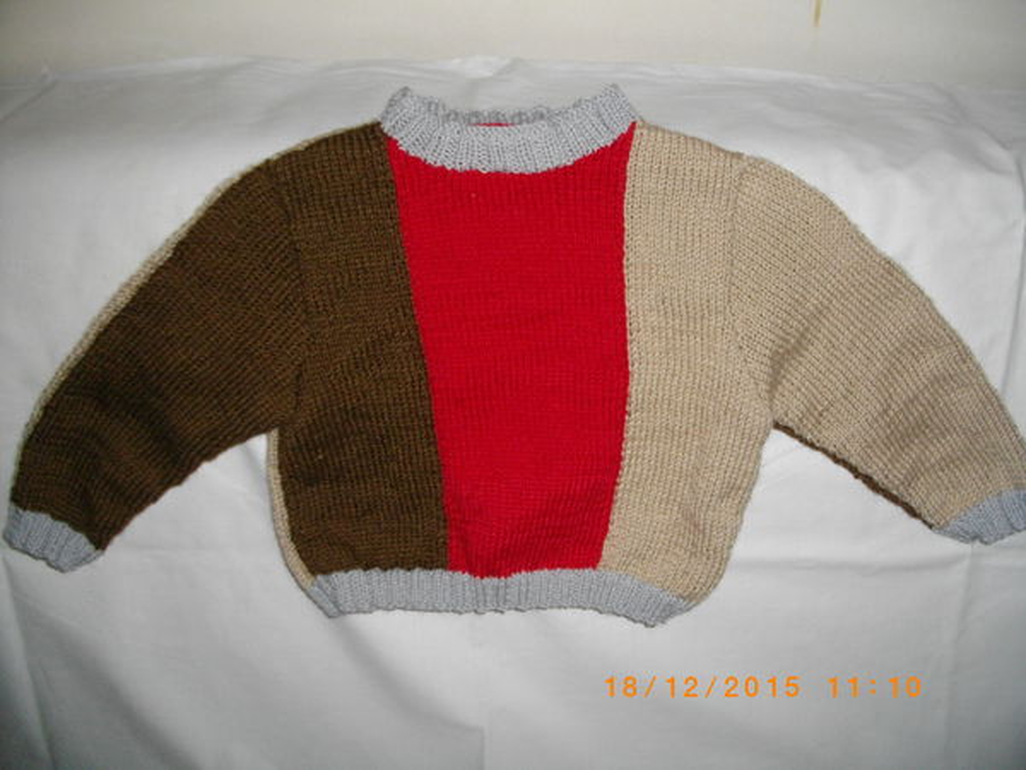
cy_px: 385
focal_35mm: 32
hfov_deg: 56.8
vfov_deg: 44.2
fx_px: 948
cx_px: 513
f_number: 2.9
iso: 200
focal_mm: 5.7
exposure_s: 1/50
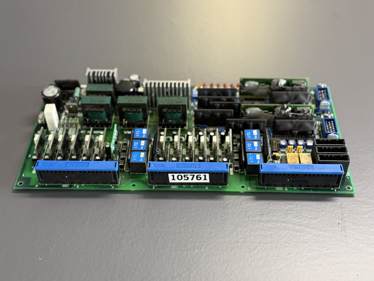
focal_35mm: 48
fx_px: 519
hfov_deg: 39.7
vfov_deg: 30.3
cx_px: 187
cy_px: 140
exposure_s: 1/33
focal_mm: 6.76
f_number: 1.78
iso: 200
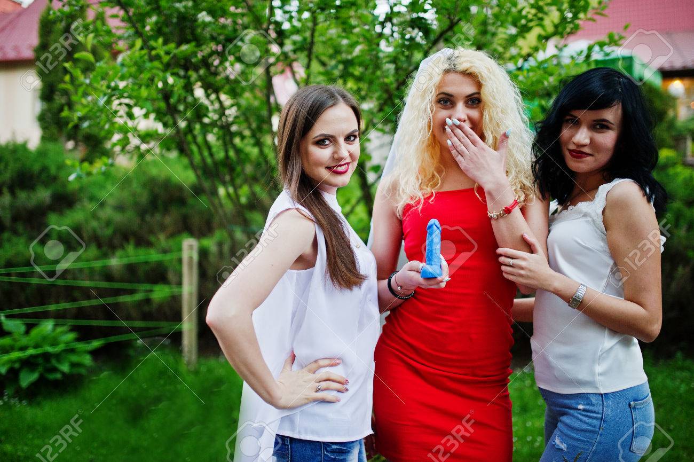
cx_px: 347
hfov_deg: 54.5
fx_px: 674
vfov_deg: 37.8
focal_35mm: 35
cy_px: 231
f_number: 1.6
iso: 500
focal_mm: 35
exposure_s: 1/250
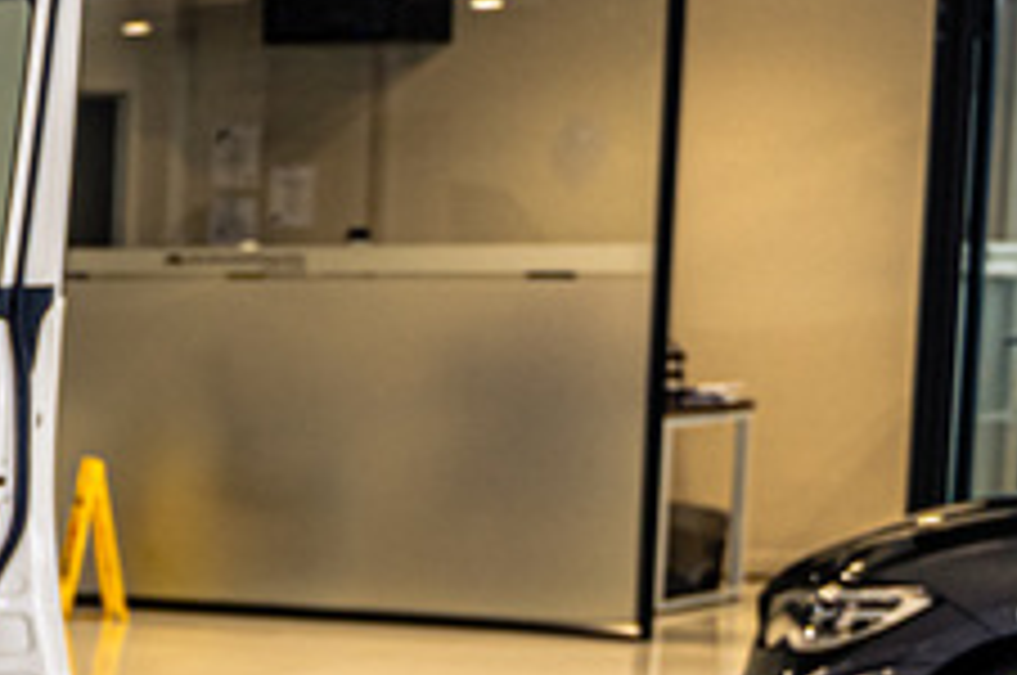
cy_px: 652
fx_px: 3583
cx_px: -1172
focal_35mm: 127
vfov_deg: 10.7
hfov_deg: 13.3
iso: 320
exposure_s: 1/200
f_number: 2.8
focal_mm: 28
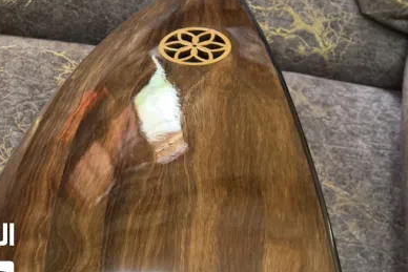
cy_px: 71
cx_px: 172
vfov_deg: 22.5
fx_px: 680
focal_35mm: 60
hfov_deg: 33.3
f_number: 1.78
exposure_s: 1/33
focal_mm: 6.76
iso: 800
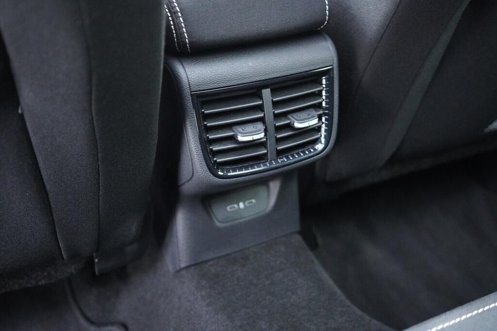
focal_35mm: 36
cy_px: 166
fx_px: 497
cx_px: 248
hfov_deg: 53.1
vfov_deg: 36.9
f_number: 2.8
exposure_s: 1/40
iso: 5000
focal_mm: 24
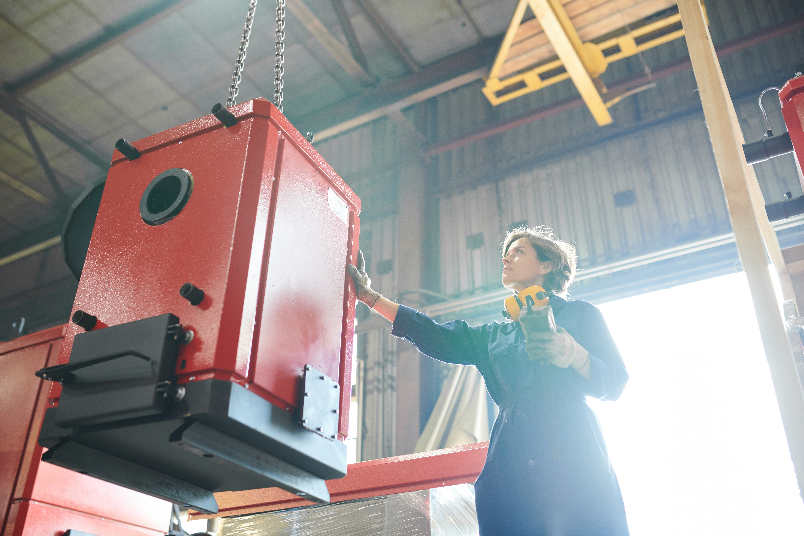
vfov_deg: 37.9
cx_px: 402
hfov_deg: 54.4
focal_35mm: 35
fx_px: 782
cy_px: 268
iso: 800
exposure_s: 1/100
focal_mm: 35
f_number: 2.5
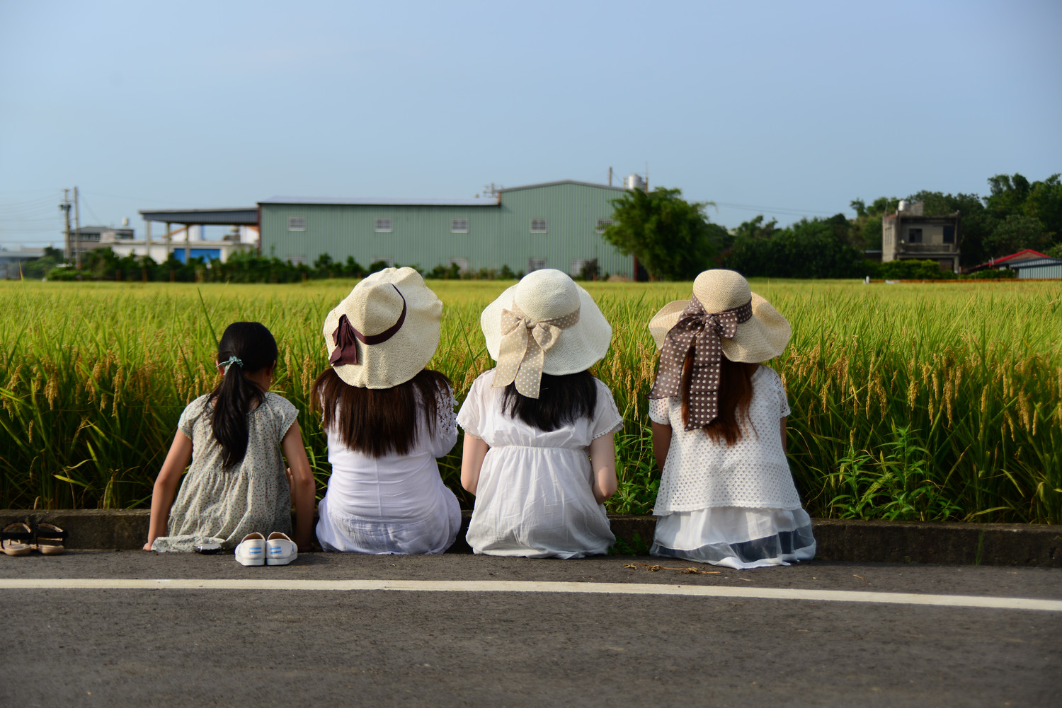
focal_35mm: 70
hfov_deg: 28.8
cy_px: 354
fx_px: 2065
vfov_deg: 19.5
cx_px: 531
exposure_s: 1/800
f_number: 5
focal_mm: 70
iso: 100
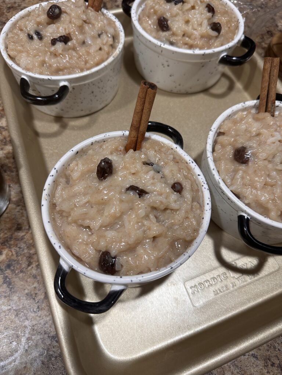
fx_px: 261
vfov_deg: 71.6
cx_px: 141
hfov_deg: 56.8
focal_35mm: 24
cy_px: 188
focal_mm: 6.86
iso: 160
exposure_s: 1/120
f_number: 1.78
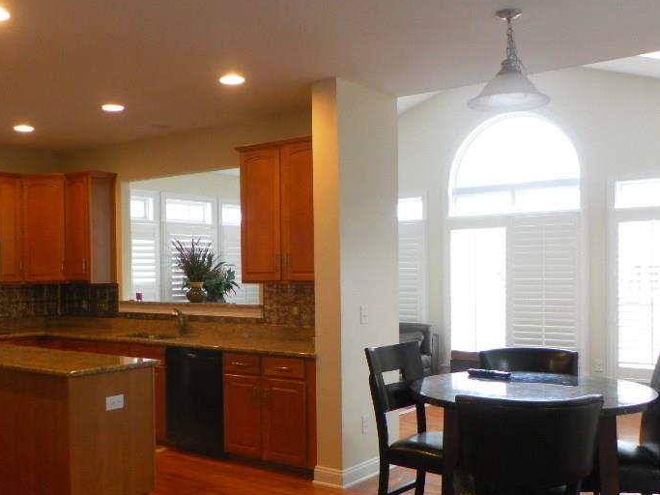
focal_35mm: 39
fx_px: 743
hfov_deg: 47.8
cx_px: 299
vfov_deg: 36.7
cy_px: 296
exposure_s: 1/20
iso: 200
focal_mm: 4.6
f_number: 2.8
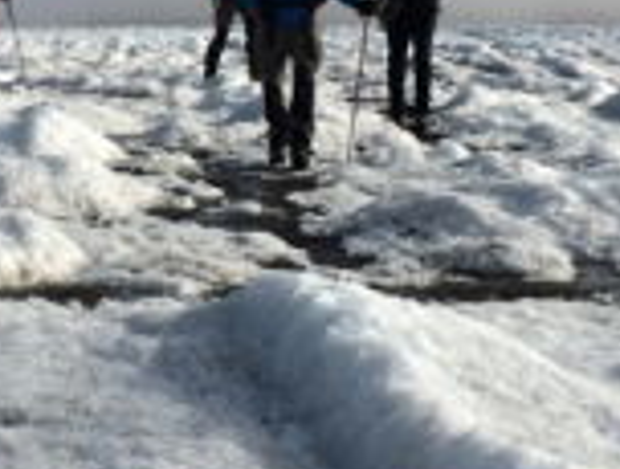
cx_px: -22
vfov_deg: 20.8
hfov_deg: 25.7
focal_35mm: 71
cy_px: 157
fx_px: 1276
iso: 32
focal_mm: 4.15
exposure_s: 1/4115
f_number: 2.2
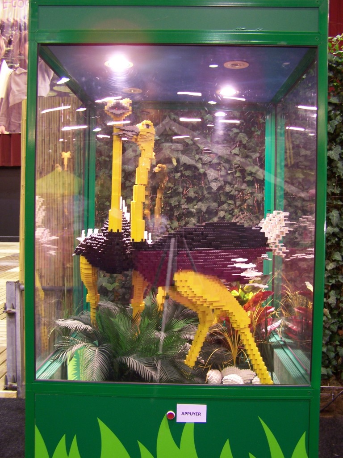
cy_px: 229
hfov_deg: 37.7
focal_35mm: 38
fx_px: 502
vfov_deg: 49.0
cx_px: 172
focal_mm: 6.3
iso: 80
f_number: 2.8
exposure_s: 1/2
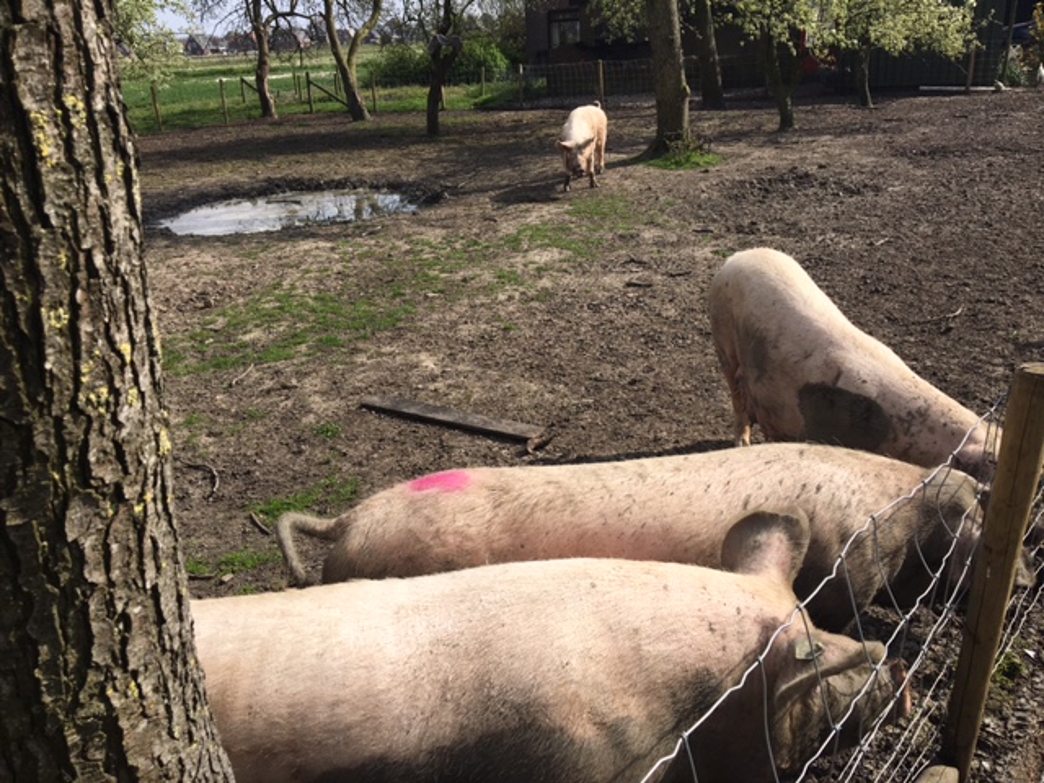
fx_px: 875
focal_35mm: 29
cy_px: 392
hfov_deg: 61.7
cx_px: 522
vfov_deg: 48.2
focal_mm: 4.15
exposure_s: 1/1923
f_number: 2.2
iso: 25
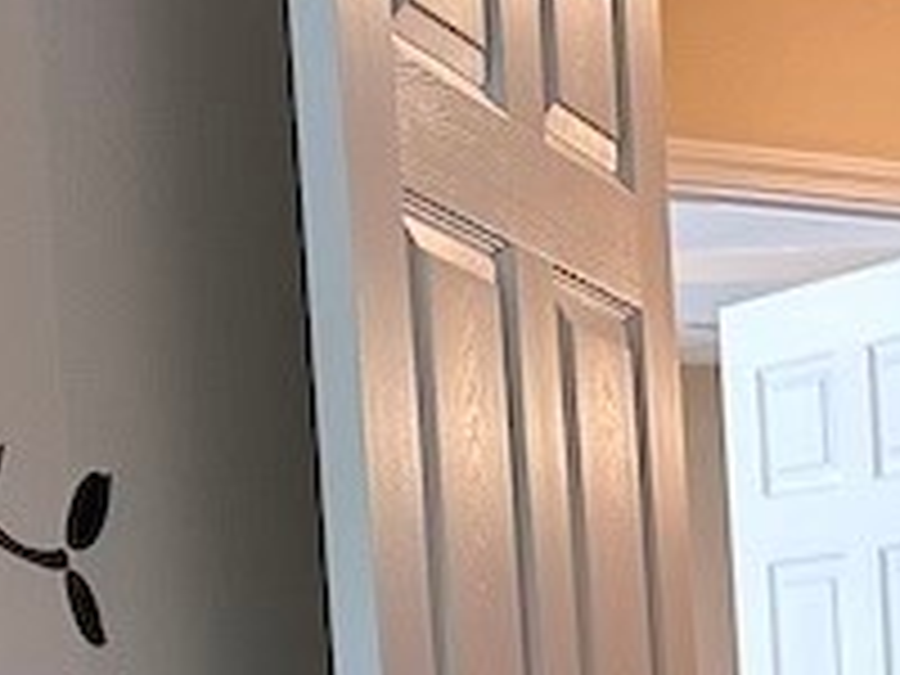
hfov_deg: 14.5
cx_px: 1503
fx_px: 3198
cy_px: 1256
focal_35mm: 123
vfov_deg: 11.1
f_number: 1.78
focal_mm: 6.86
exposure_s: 1/60
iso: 200
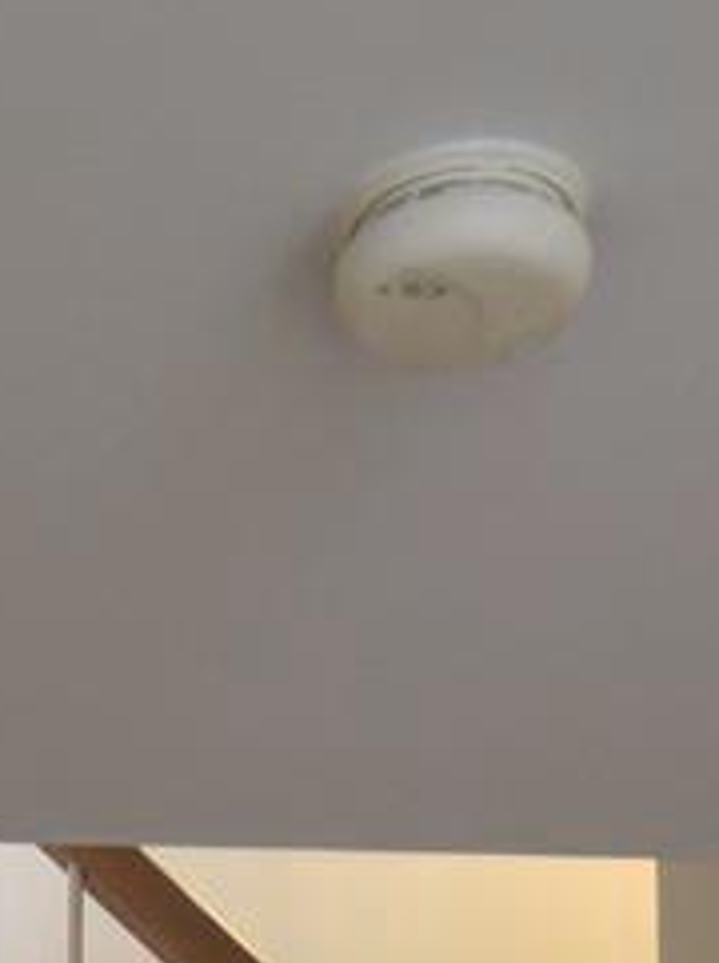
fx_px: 3638
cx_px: -348
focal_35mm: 131
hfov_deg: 10.9
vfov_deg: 11.7
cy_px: 2455
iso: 800
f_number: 4
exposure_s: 1/60
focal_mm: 16
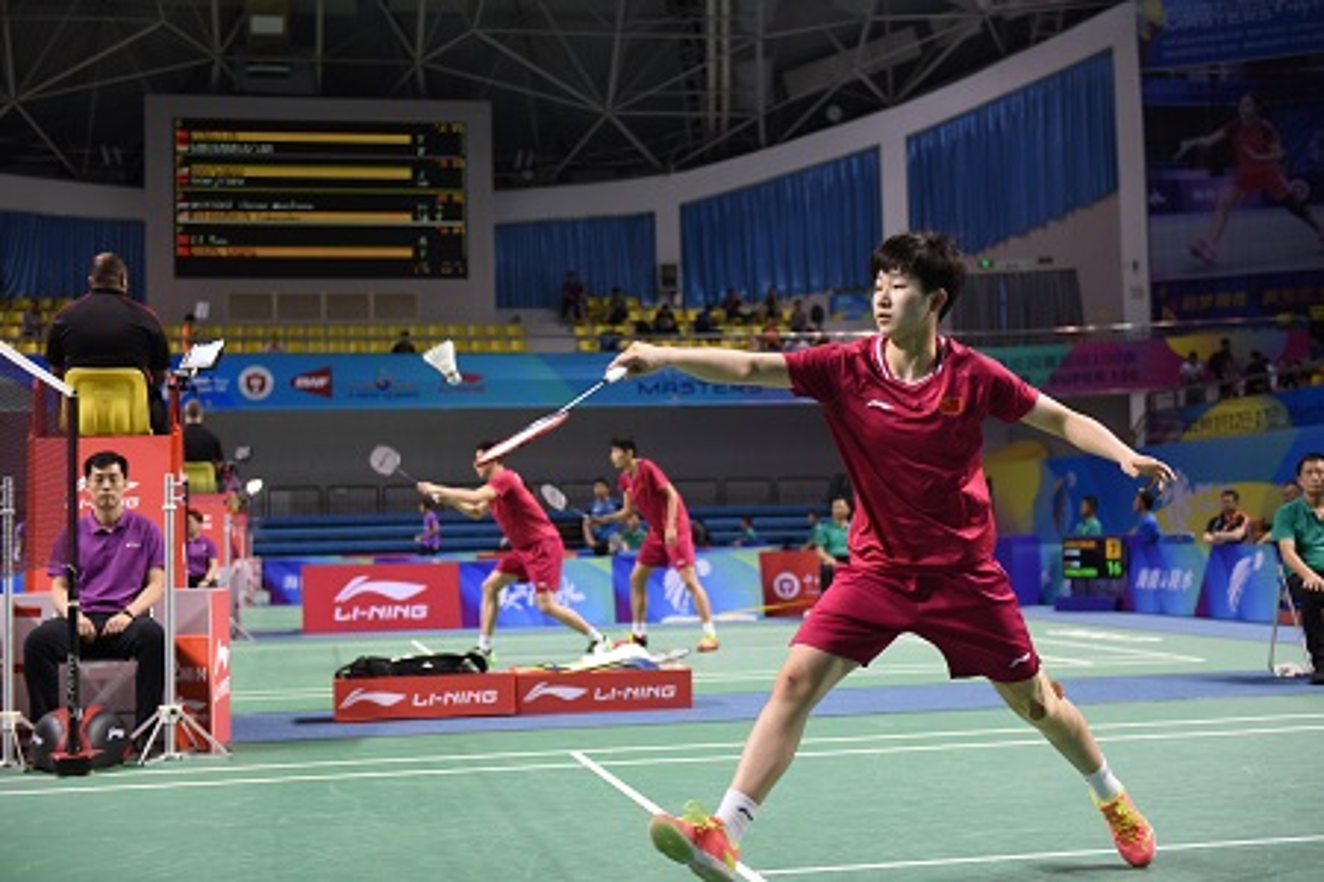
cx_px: 662
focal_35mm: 50
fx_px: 1839
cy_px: 441
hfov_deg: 39.6
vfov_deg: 27.0
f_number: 3.2
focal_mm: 50
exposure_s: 1/500
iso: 1250
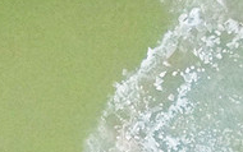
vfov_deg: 18.9
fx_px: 444
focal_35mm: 67
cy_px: 151
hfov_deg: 30.6
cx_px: 111
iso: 1600
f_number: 2.8
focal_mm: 3.61
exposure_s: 1/2.09
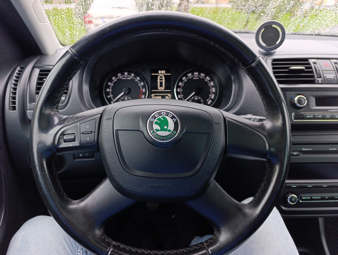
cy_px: 128
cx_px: 169
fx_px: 225
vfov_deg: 59.0
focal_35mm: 23
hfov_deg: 73.8
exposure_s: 1/100
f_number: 1.6
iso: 250
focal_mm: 6.14
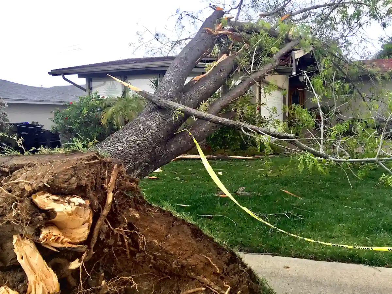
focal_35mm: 29
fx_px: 328
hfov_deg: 61.7
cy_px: 147
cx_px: 196
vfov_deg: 48.2
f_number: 2.2
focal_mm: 4.15
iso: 32
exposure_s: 1/60
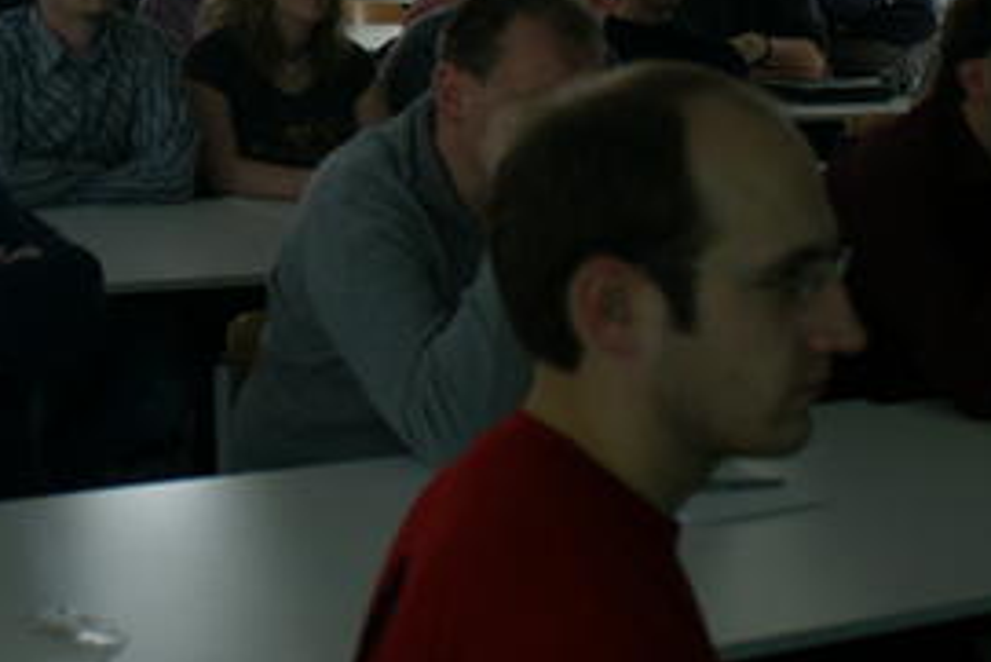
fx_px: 2341
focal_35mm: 85
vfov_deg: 15.7
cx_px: 48
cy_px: -38
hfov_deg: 23.1
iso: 200
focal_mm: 24
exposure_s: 1/160
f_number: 4
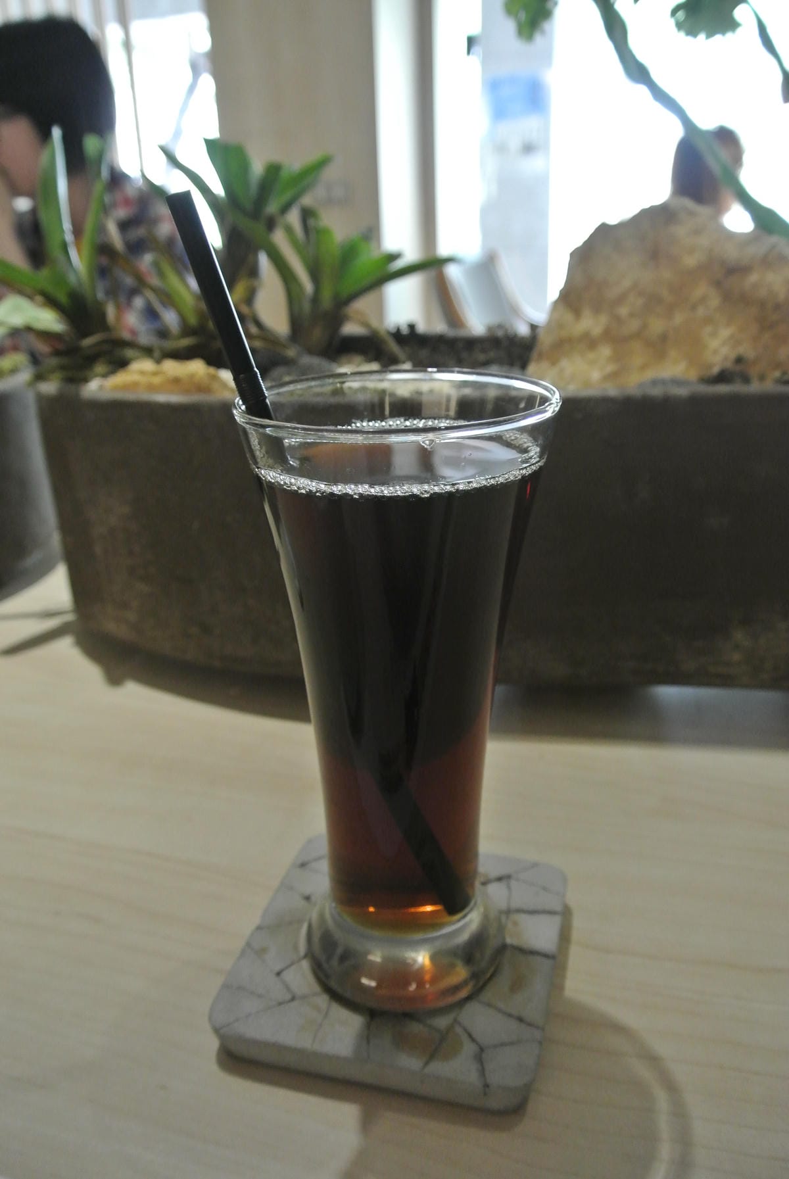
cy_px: 590
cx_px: 394
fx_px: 951
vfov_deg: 63.6
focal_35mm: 29
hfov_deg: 45.1
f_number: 3.5
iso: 800
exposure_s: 1/40
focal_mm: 11
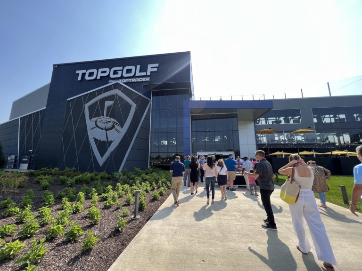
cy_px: 136
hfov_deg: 106.2
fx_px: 136
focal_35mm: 13
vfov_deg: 89.9
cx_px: 181
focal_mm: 1.57
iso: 32
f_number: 1.8
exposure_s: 1/475
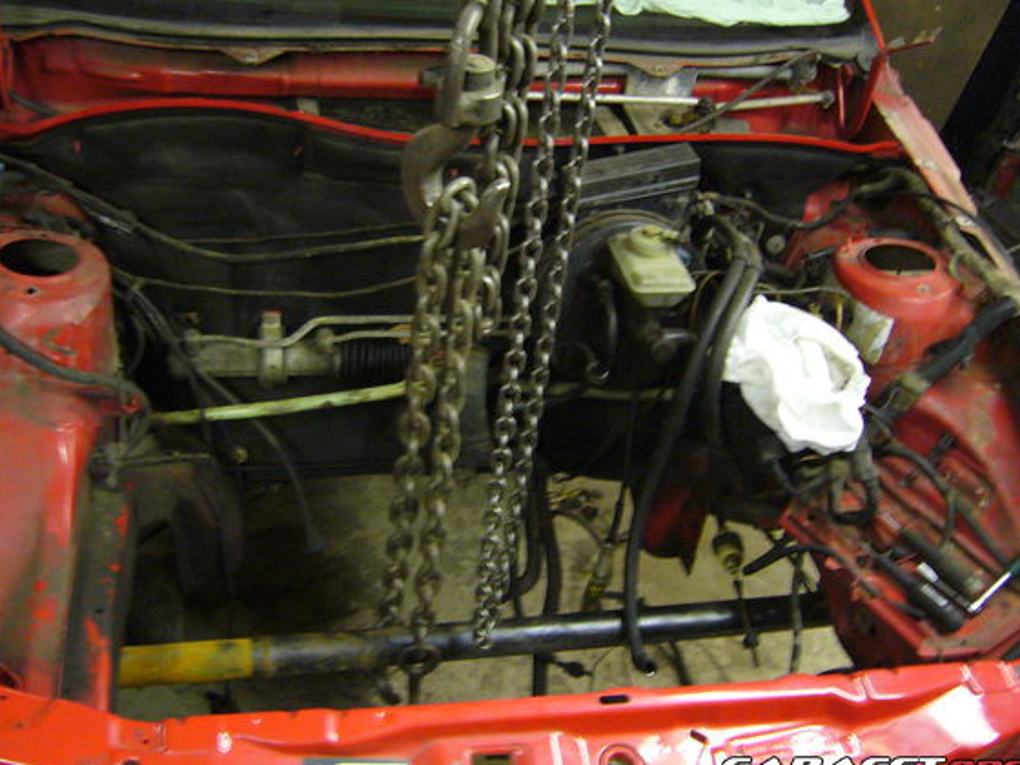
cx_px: 450
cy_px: 348
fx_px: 1179
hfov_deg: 46.7
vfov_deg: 35.9
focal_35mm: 40
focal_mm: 5.8
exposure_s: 1/8
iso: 200
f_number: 2.8
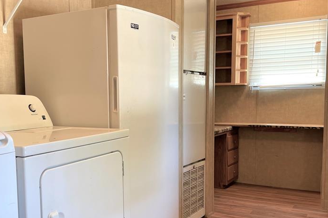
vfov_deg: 33.2
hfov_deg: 48.3
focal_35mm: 40
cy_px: 134
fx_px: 364
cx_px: 138
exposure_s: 1/60
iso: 80
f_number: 1.6
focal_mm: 5.1
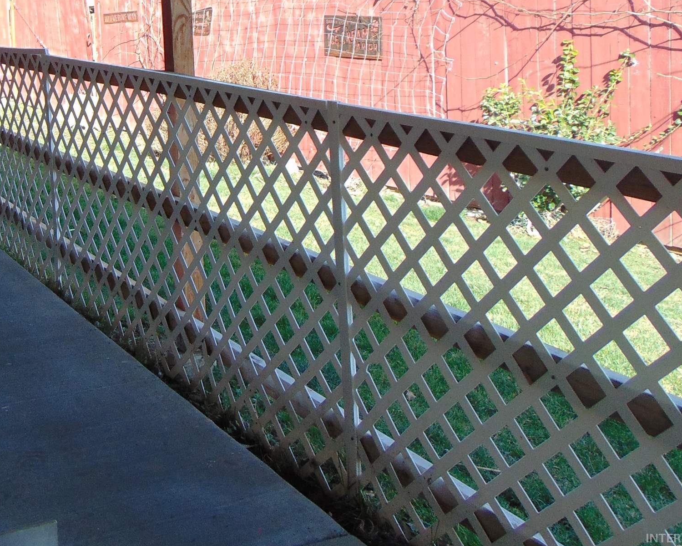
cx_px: 52
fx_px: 1009
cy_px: 61
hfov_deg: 34.9
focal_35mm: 50
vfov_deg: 29.1
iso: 80
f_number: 3
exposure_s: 1/250
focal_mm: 4.5
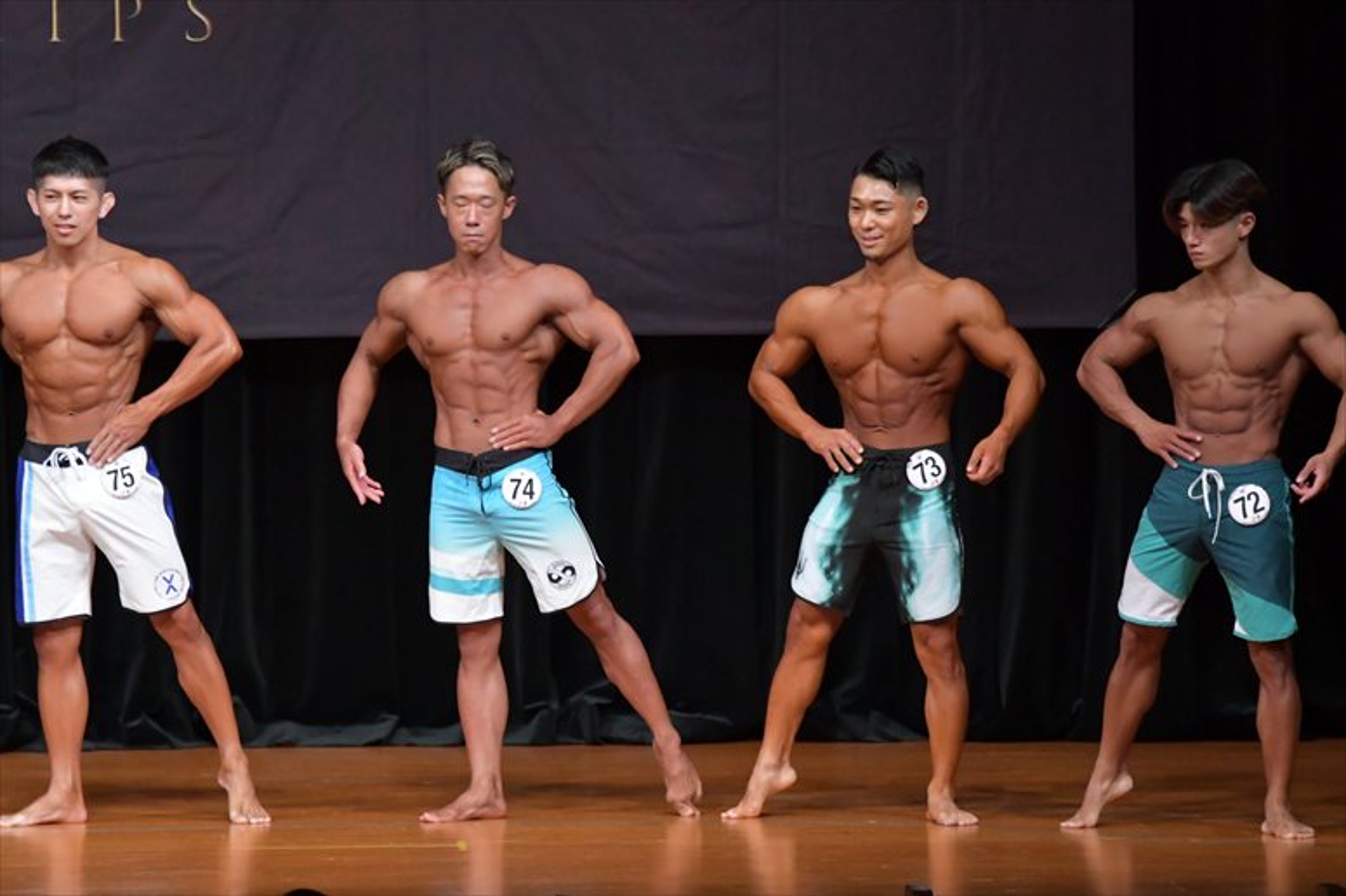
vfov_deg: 5.4
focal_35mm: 255
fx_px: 9530
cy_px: 448
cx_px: 673
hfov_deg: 8.1
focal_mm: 170
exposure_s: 1/400
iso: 5000
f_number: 5.6
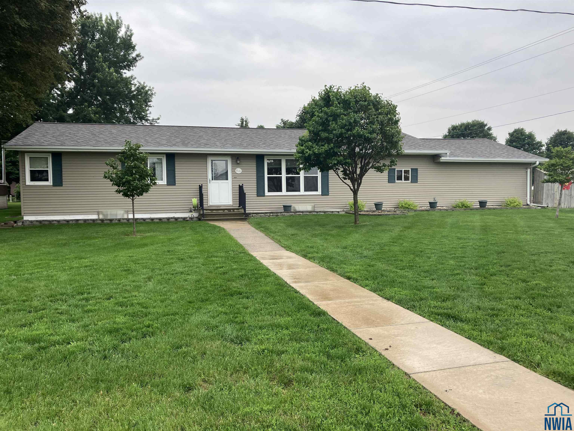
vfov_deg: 49.7
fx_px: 464
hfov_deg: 63.4
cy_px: 216
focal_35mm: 28
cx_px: 287
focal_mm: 3.99
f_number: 1.8
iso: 25
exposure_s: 1/121
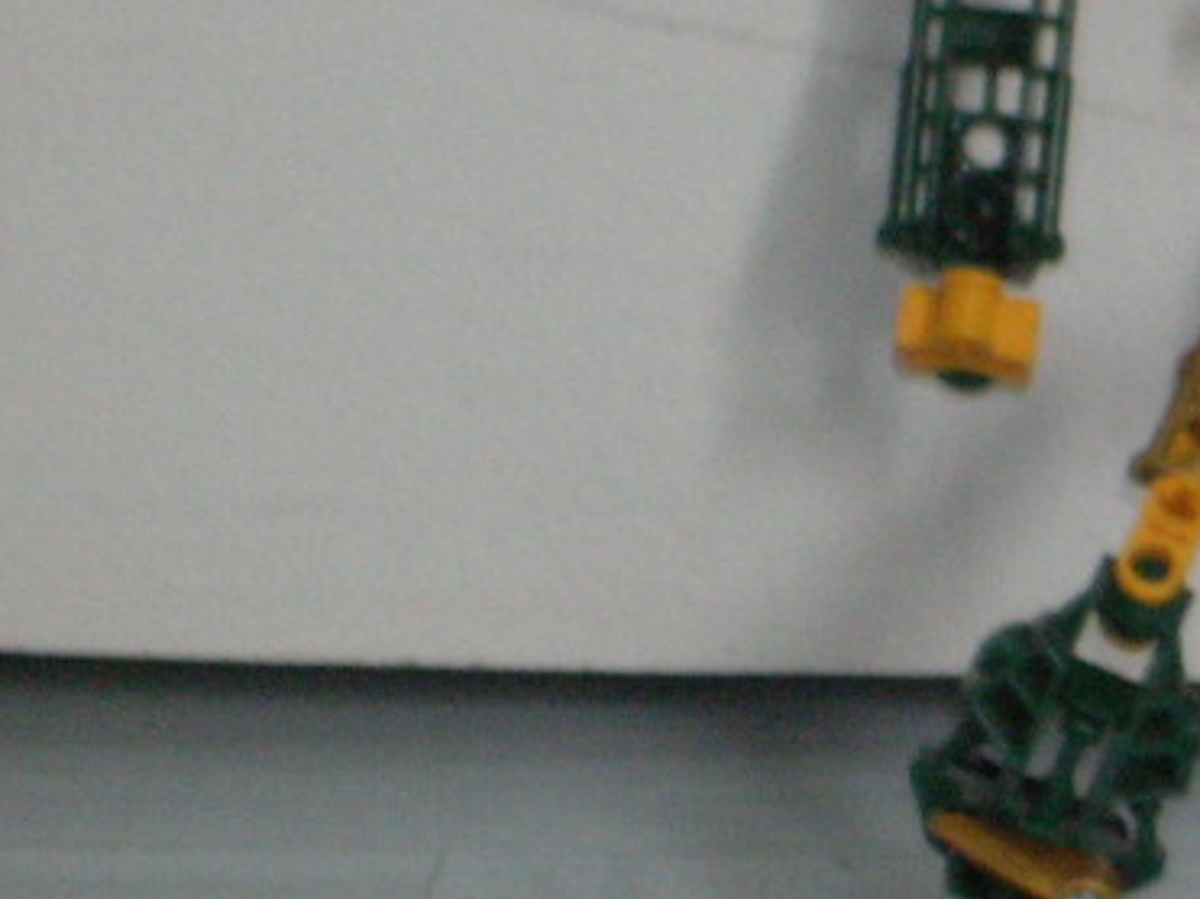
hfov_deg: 6.8
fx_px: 10050
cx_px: 1523
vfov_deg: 5.1
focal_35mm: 290
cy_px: 200
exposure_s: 1/5.7
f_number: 4.9
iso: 200
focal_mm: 17.4
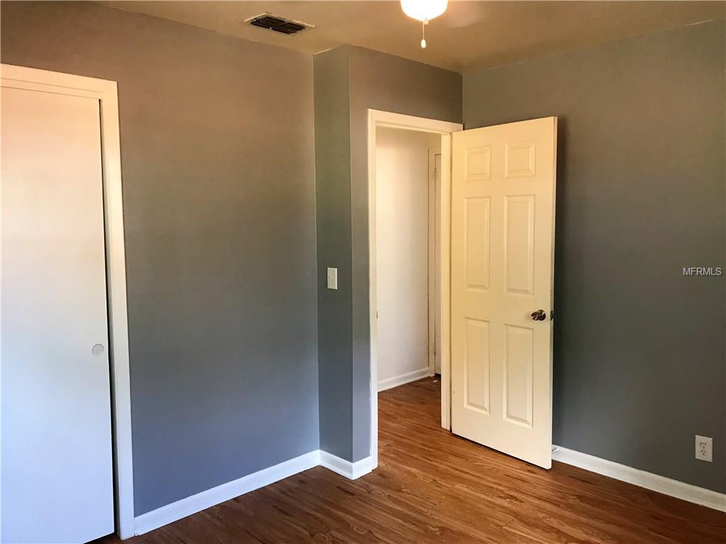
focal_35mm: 28
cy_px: 272
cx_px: 363
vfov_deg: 49.7
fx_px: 587
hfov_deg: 63.4
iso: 40
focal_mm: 3.99
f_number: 1.8
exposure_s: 1/30
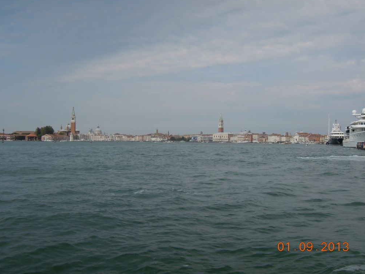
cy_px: 136
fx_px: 432
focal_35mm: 41
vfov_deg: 35.1
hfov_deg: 45.8
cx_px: 180
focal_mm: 7.2
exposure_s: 1/1250
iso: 160
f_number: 5.2
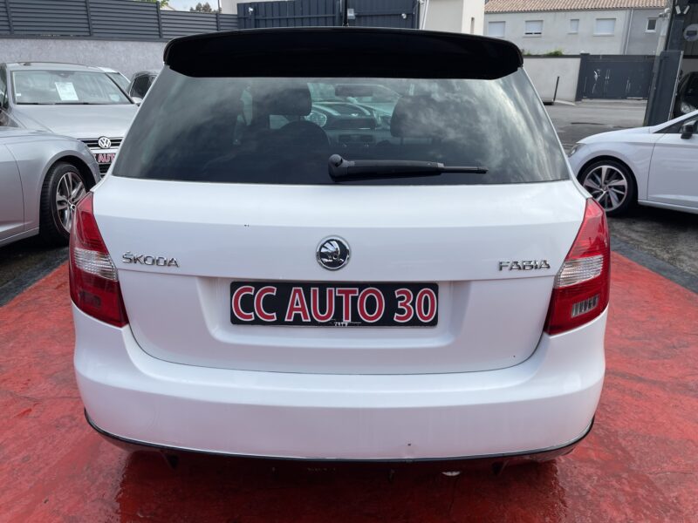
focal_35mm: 26
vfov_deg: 53.1
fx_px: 524
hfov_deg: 67.3
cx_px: 349
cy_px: 262
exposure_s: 1/2257
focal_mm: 4.2
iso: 32
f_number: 1.6
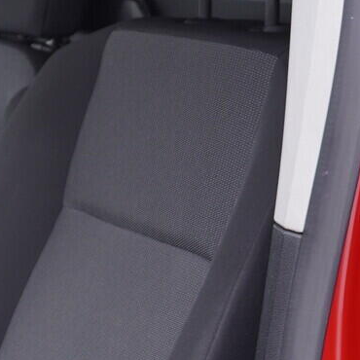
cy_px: 285
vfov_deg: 14.6
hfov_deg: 13.4
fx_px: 1400
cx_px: -261
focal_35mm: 119
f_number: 2.8
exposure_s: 1/40
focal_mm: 24
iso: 200
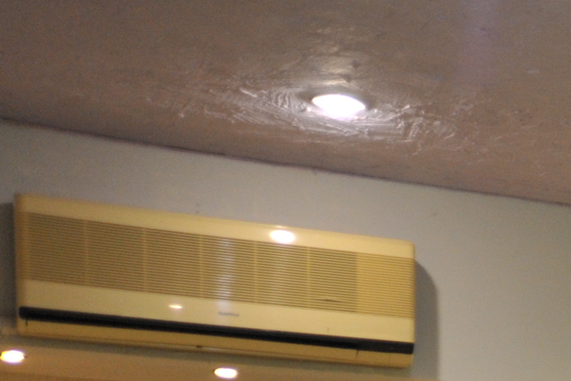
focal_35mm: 101
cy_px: 756
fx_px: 1602
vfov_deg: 12.1
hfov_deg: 16.7
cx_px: 1037
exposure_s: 1/60
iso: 1600
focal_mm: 24
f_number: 2.8
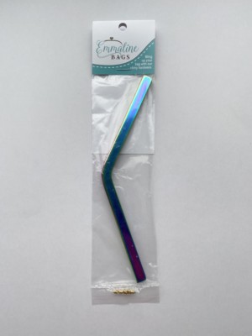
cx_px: 126
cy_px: 168
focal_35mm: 26
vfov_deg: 67.3
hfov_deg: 53.1
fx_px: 252
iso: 32
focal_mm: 4.25
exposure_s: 1/264
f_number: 1.8
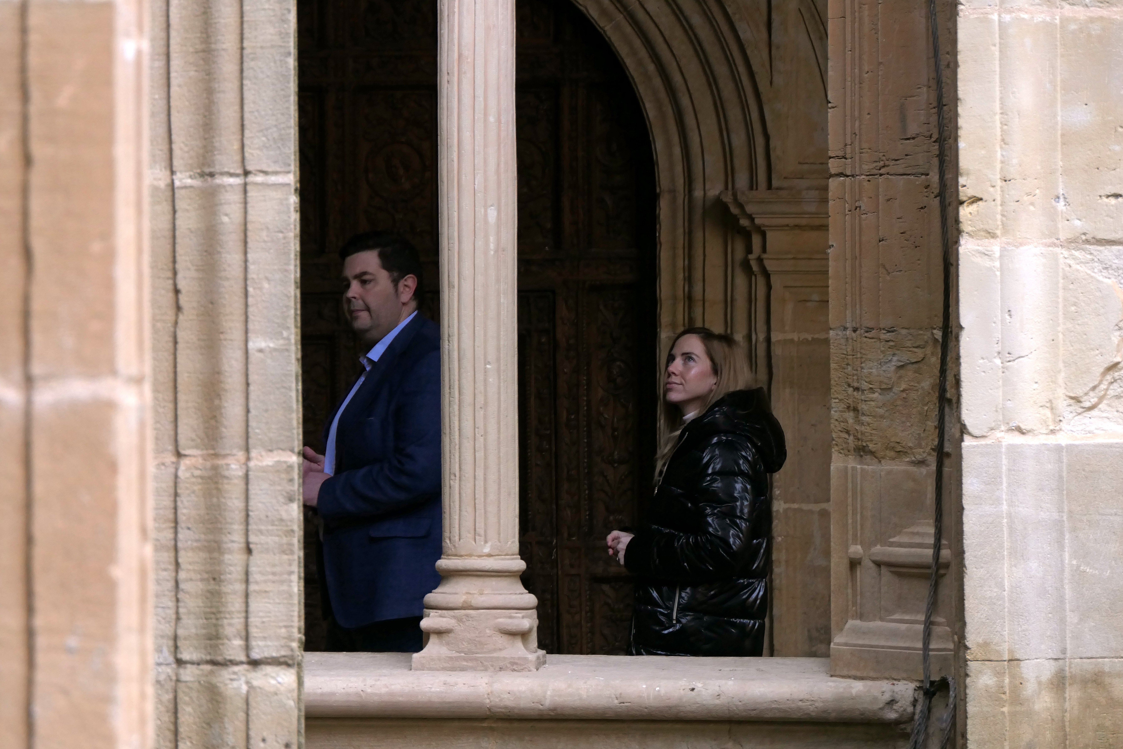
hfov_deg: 10.8
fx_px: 5958
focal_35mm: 191
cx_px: 562
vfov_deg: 7.2
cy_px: 374
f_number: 4.3
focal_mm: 69.9
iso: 400
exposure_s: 1/250
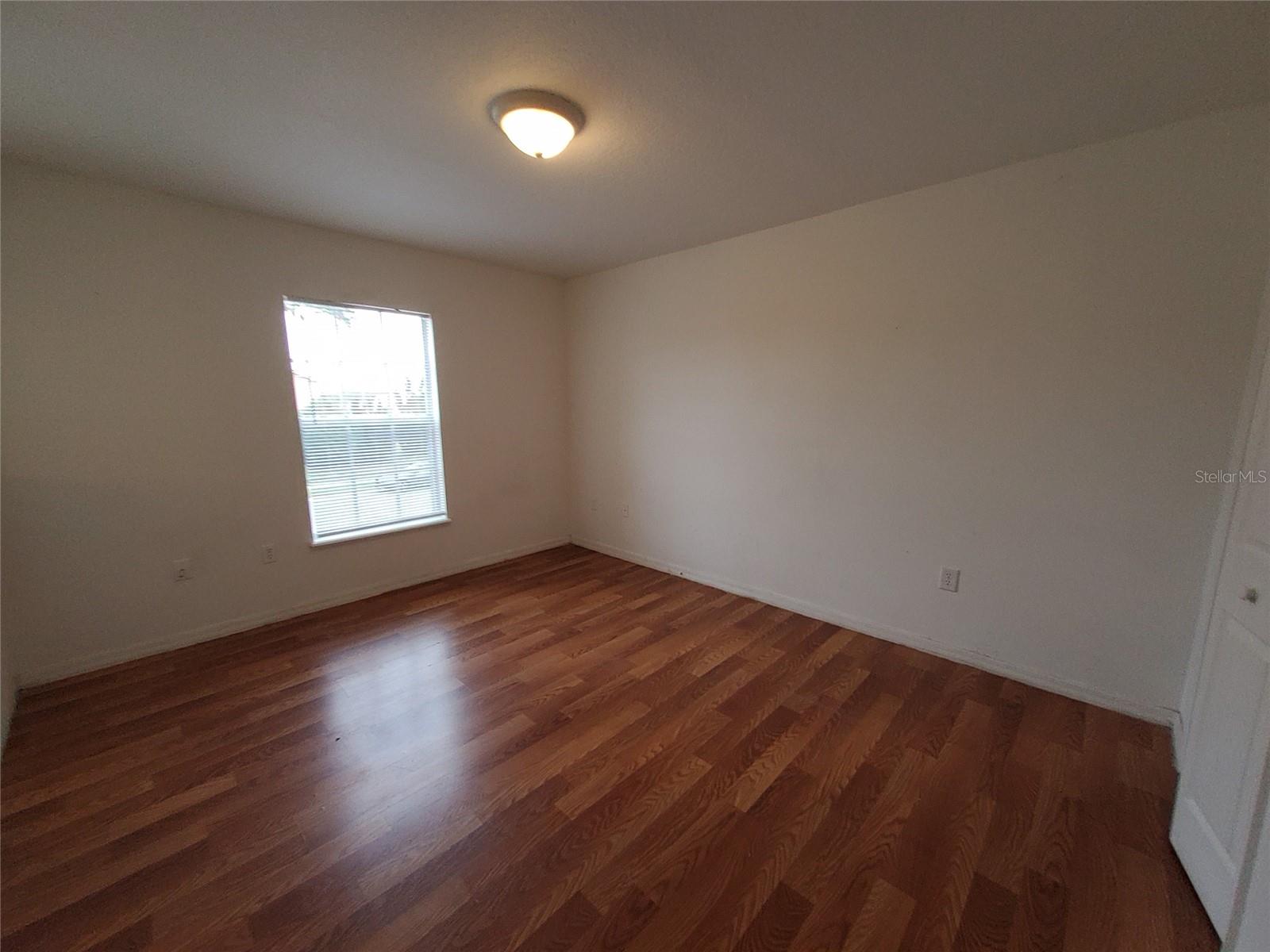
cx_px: 635
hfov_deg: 106.2
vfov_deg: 89.9
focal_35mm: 13
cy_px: 476
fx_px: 477
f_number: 2.2
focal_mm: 1.13
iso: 80
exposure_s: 1/60
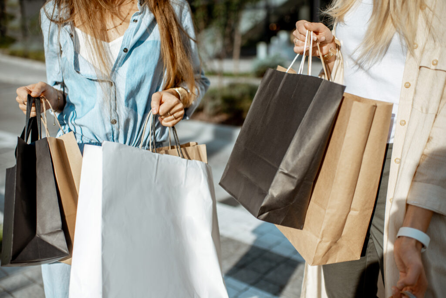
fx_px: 434
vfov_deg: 37.9
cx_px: 223
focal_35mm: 35
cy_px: 149
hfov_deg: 54.4
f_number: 2.2
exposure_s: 1/6400
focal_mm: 35
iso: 200
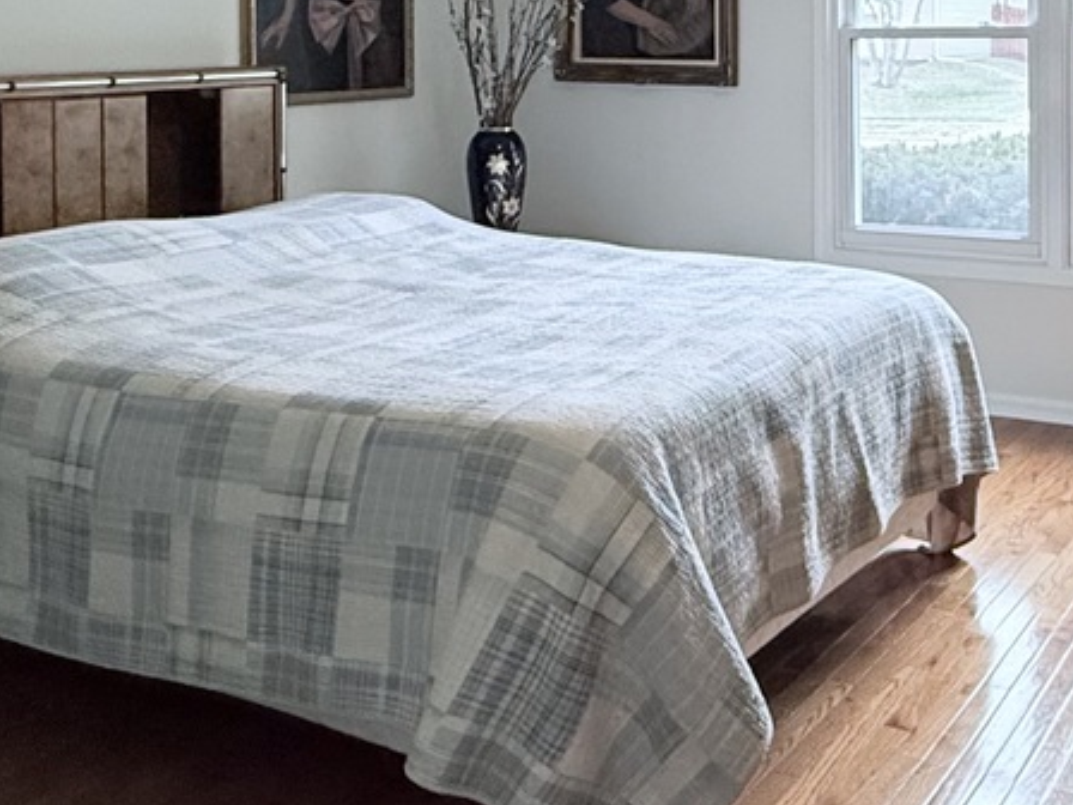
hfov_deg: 40.6
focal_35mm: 45
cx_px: 836
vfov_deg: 30.5
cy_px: 58
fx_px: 1395
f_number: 2.2
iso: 250
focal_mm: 2.22
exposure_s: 1/120
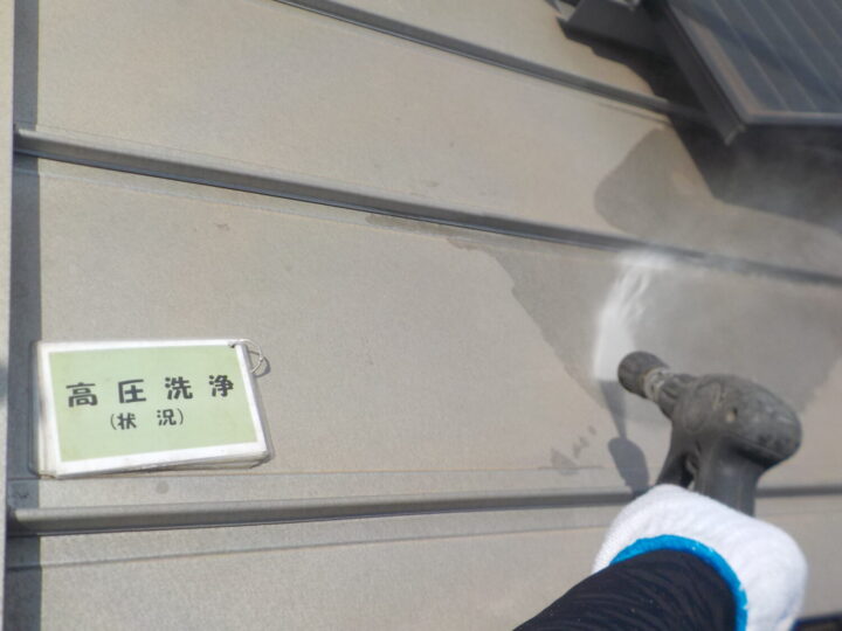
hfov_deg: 60.0
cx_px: 421
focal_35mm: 30
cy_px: 316
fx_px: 730
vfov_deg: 46.8
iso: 125
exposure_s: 1/640
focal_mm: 4.1
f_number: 6.6
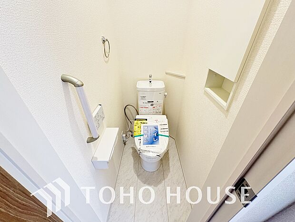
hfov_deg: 102.1
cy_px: 111
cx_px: 148
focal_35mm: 14
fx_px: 119
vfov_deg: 85.7
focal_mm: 2.22
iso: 400
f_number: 2.2
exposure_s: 1/60
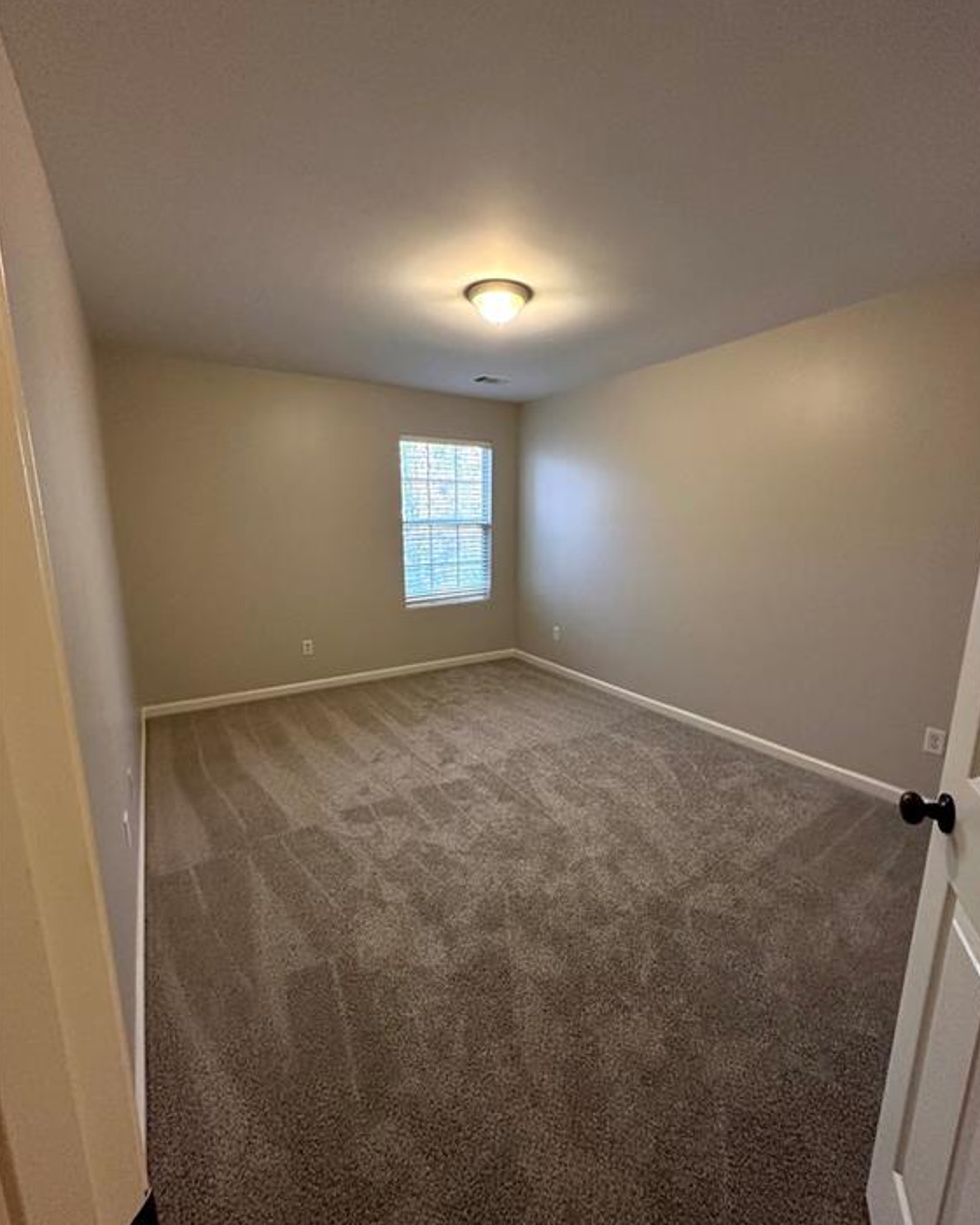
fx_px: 544
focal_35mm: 15
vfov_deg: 96.8
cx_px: 497
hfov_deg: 84.0
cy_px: 623
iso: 320
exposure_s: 1/120
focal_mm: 2.22
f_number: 2.2
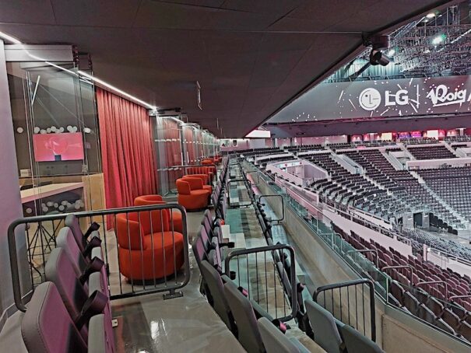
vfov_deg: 54.9
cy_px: 176
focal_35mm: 25
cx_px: 236
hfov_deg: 69.4
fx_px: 340
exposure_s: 1/50
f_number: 1.8
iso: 400
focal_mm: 5.23
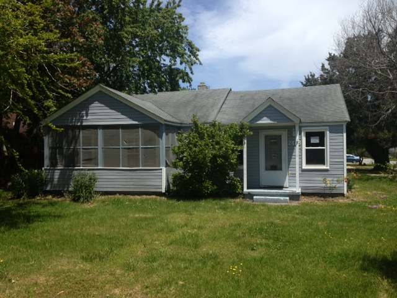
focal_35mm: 35
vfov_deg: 40.7
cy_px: 149
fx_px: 401
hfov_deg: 52.6
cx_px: 198
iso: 50
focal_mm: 4.28
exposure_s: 1/2123
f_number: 2.4
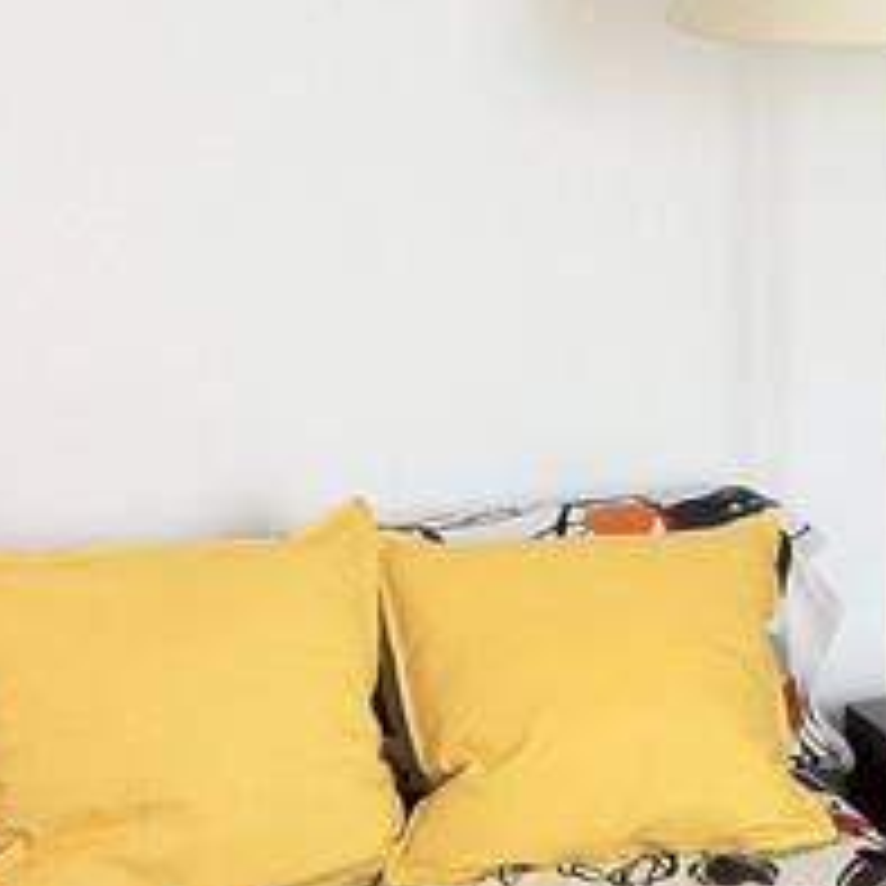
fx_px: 3591
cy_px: -85
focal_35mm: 124
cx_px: 1723
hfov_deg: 12.5
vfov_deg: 13.8
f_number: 2.8
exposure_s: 1/40
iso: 100
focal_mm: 3.85
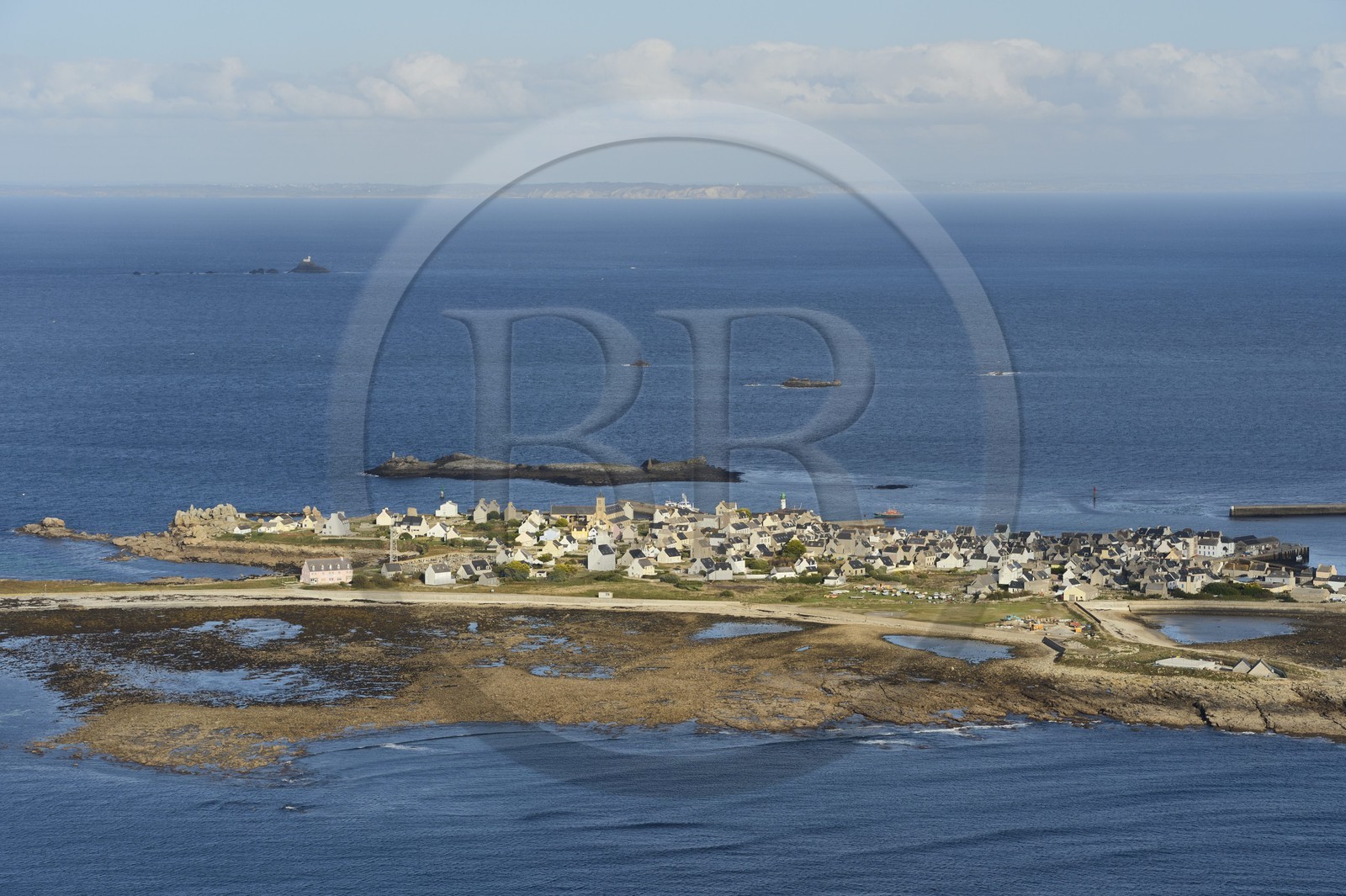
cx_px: 673
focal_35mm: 102
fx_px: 3812
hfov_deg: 20.0
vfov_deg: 13.4
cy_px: 448
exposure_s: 1/800
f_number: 10
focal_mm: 102
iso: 400
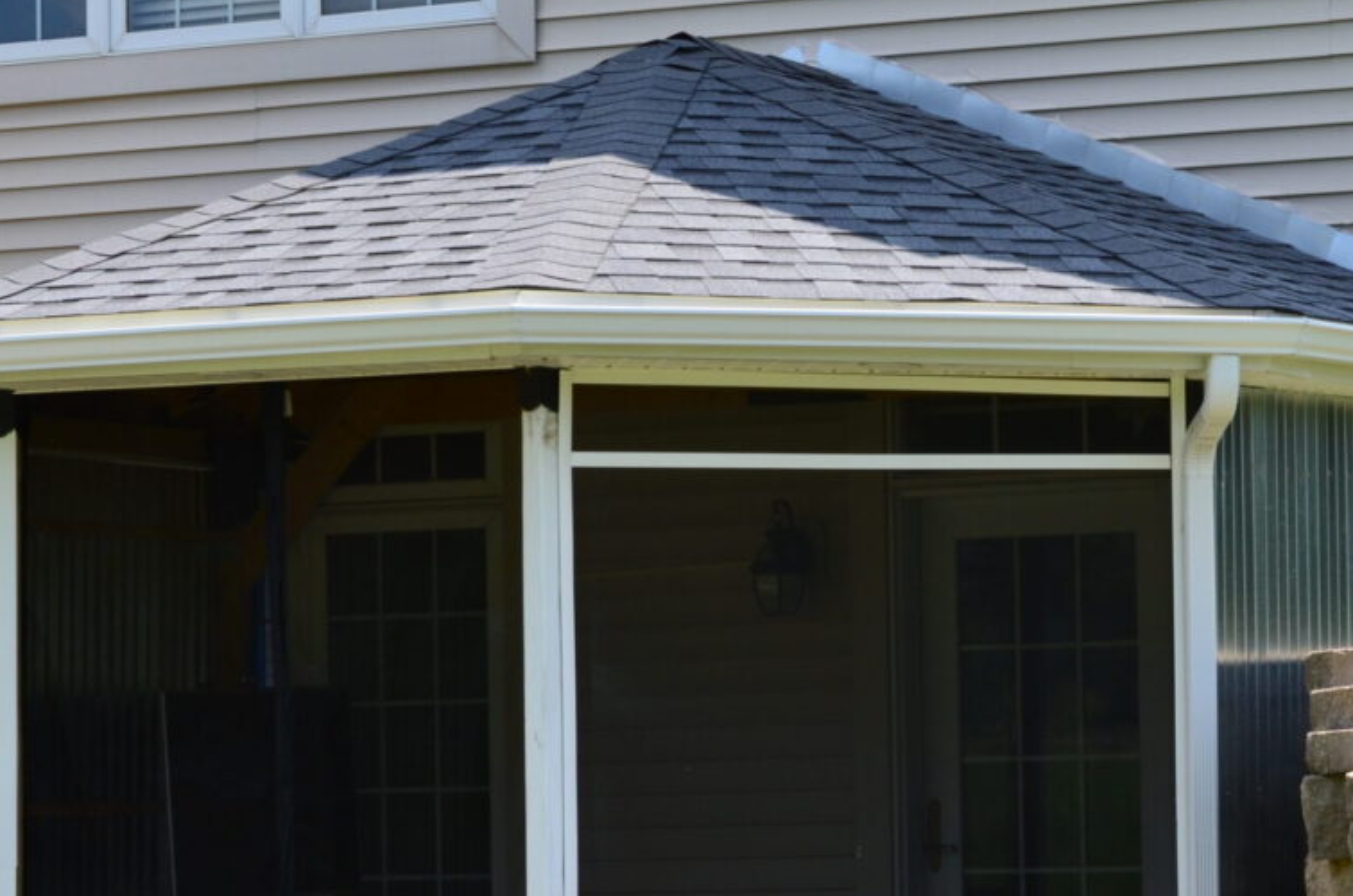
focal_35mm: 164
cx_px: 792
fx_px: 6150
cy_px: 685
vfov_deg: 8.3
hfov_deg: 12.5
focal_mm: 55
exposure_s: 1/250
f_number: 10
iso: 360
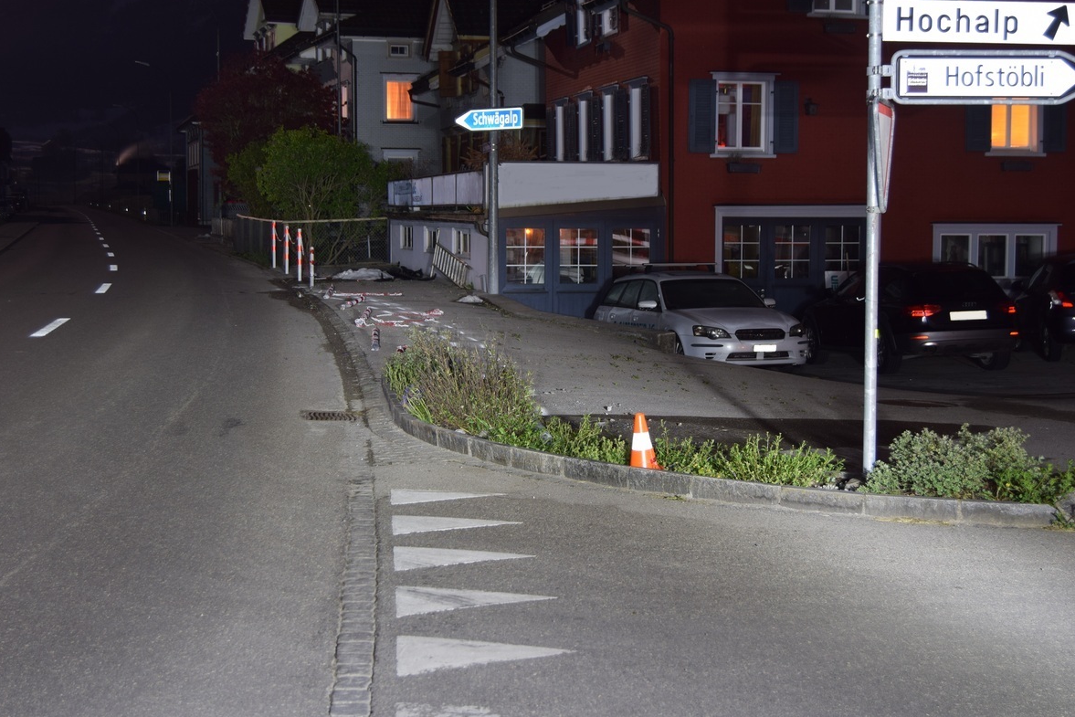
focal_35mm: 54
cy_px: 353
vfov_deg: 25.3
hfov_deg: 37.2
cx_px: 537
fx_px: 1598
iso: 250
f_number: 5
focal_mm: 35
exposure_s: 25
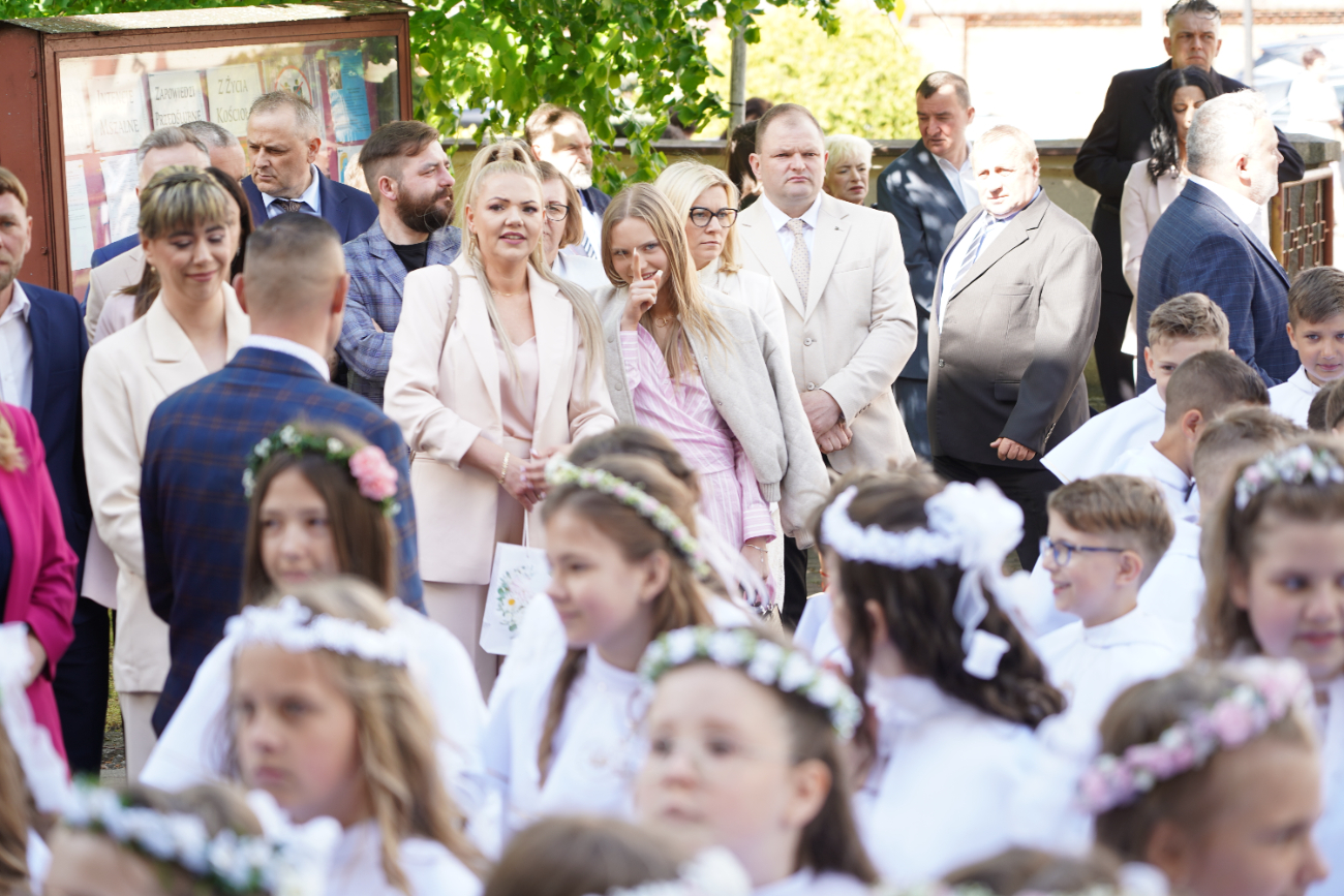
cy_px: 448
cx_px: 672
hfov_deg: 19.5
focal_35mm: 105
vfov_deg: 13.0
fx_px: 3920
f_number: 4.5
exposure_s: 1/100
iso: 160
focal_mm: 105
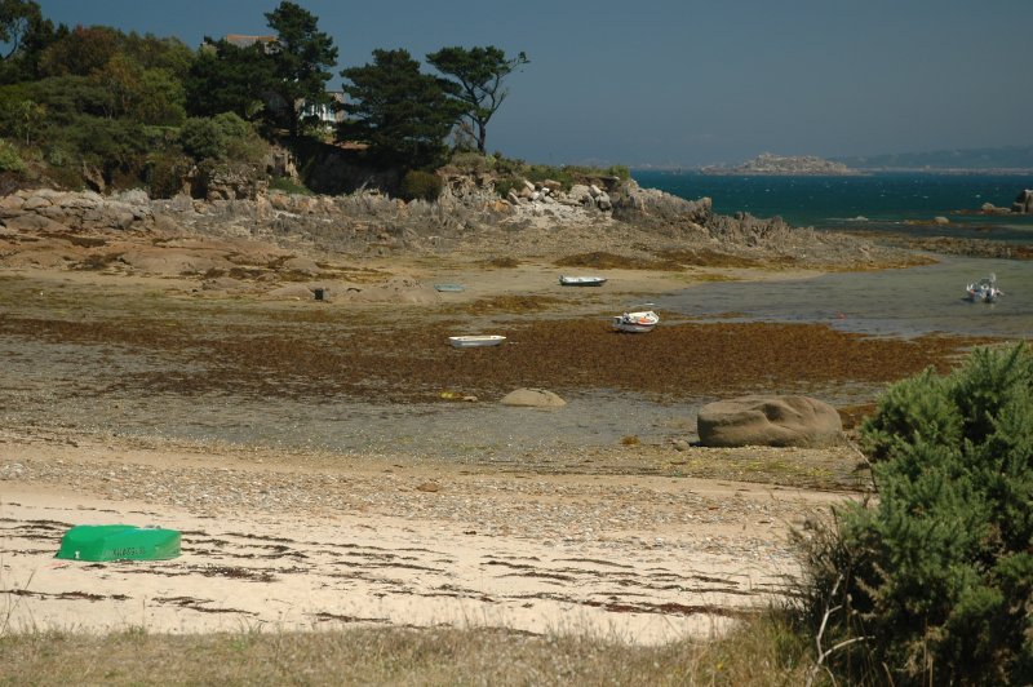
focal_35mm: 75
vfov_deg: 18.2
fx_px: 2150
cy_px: 344
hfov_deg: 27.0
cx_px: 516
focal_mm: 50
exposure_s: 1/250
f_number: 5.6
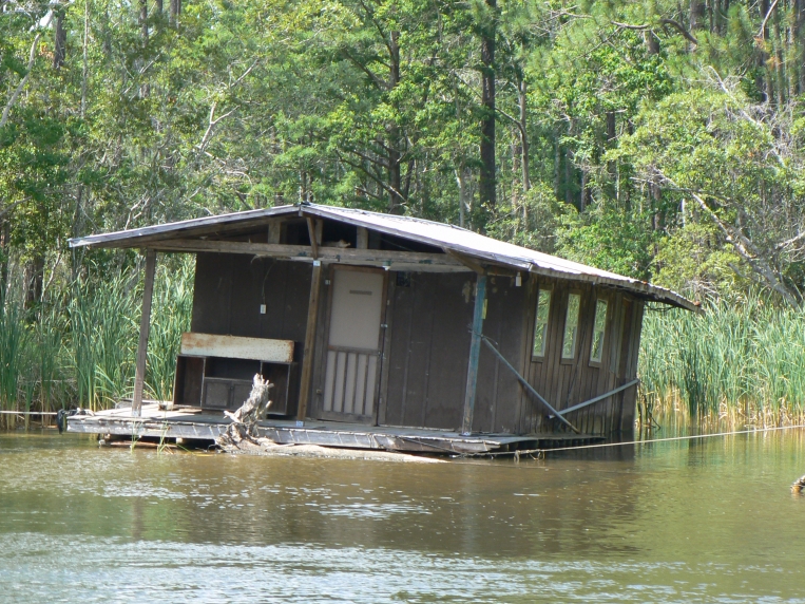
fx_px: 4674
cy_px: 286
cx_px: 423
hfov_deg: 9.8
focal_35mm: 201
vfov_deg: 7.4
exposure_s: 1/125
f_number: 5.6
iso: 80
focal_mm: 31
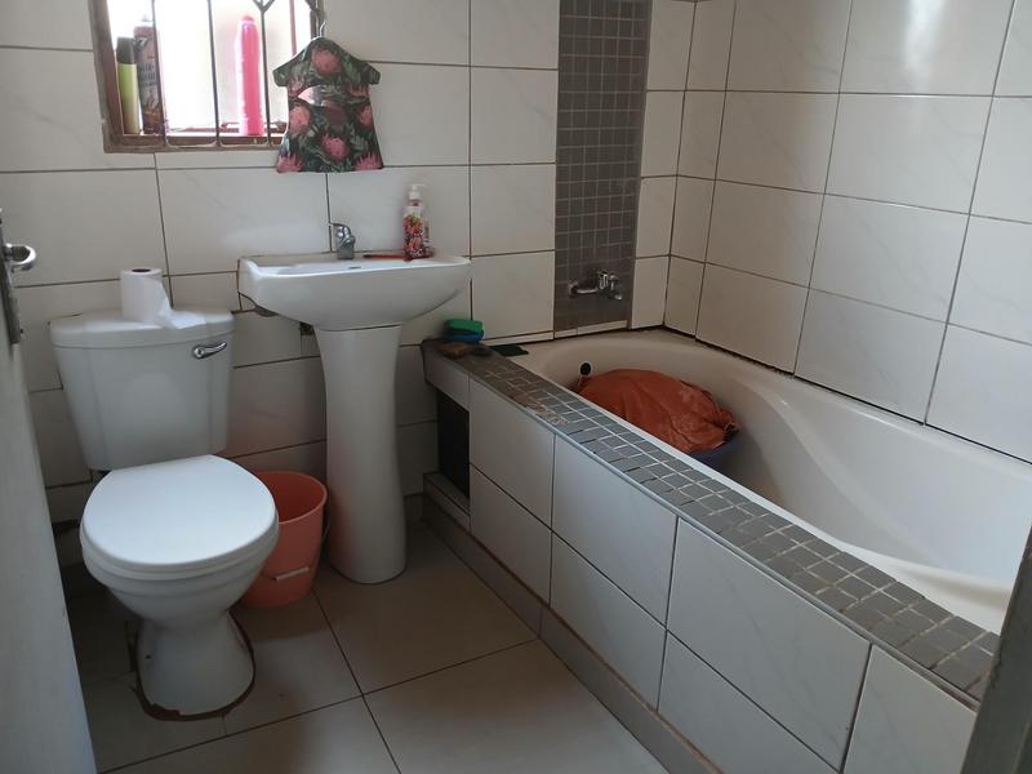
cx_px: 516
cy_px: 387
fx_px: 775
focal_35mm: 26
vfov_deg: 53.1
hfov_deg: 67.3
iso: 200
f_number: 1.8
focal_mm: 3.98
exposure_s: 1/33.3
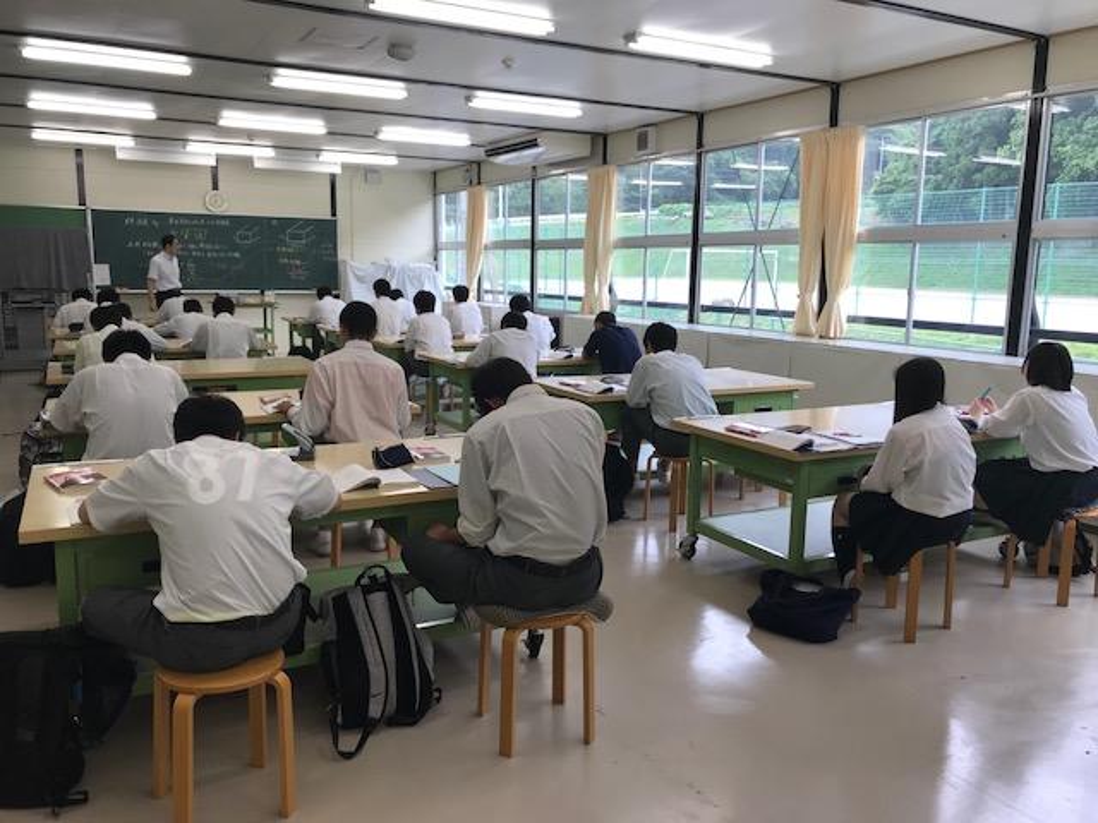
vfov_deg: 49.7
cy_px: 412
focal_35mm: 28
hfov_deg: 63.4
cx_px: 549
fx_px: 888
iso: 20
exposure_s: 1/144
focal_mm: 3.99
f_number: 1.8
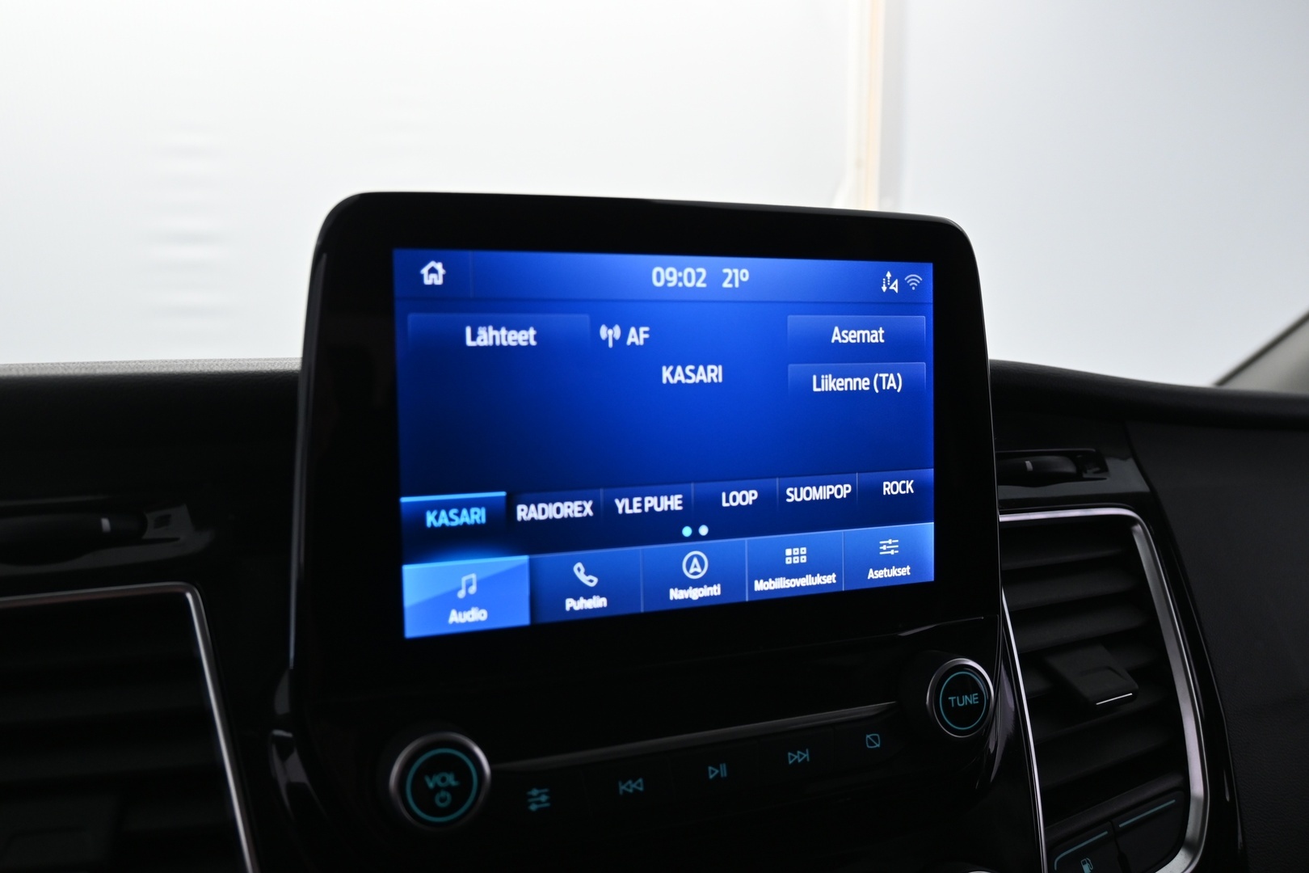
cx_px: 654
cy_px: 436
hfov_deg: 59.5
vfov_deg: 41.7
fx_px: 1145
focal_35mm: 32
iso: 500
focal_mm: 21
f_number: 4
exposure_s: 1/40
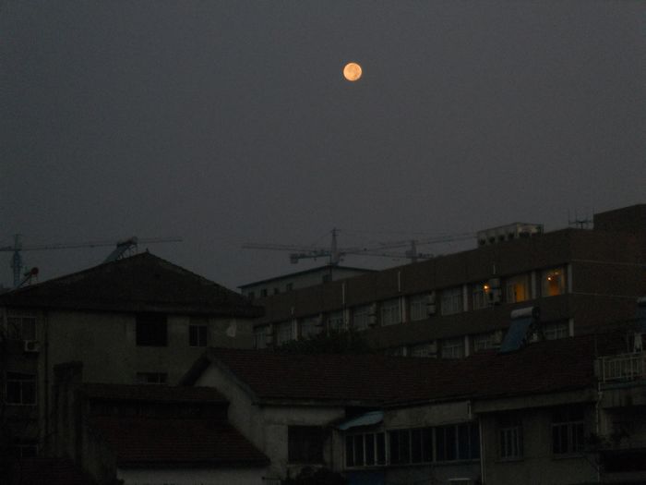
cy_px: 242
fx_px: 2015
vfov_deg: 13.7
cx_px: 323
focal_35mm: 108
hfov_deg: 18.2
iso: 400
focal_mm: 19.6
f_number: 5.9
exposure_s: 1/60
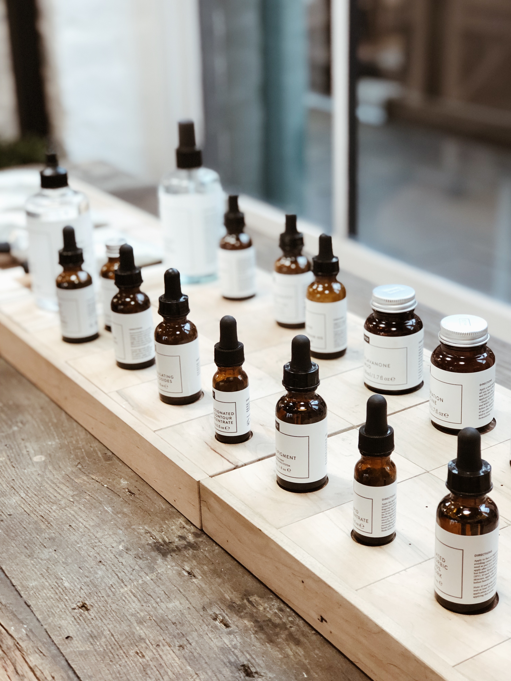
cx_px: 256
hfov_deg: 25.7
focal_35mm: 57
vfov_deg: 33.8
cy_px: 340
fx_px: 1122
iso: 80
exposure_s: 1/33
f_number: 2.8
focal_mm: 6.6
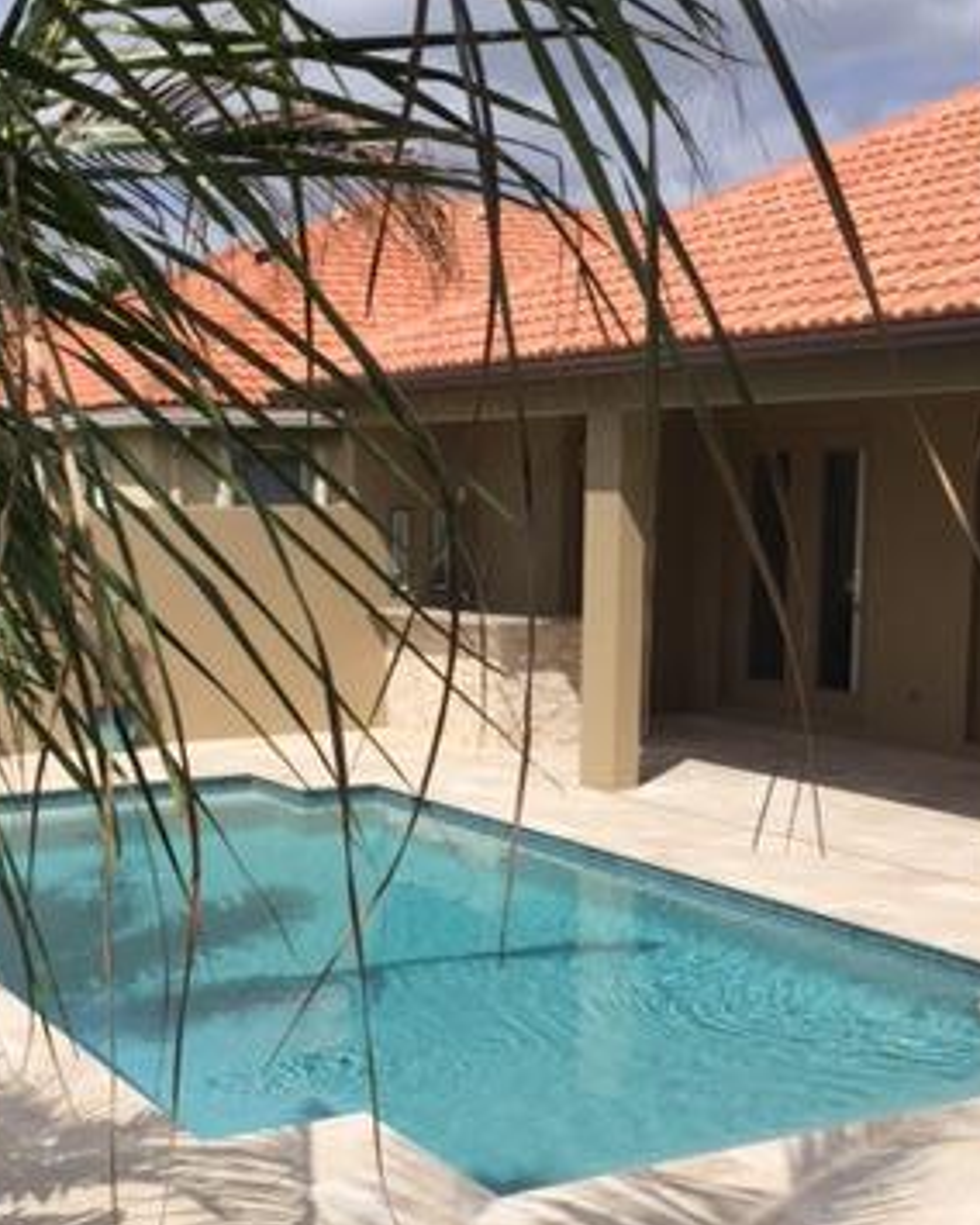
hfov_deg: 29.6
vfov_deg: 36.5
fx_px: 1849
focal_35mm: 51
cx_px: 390
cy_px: 763
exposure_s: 1/4405
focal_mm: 4.15
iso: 32
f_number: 2.2
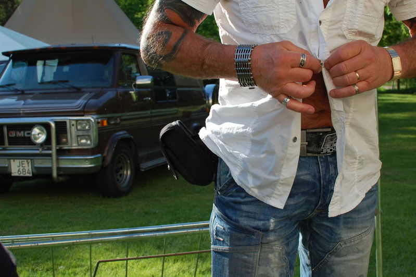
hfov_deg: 37.9
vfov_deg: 25.7
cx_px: 208
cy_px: 138
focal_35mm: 52
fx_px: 606
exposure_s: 1/200
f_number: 7.1
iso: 200
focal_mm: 35
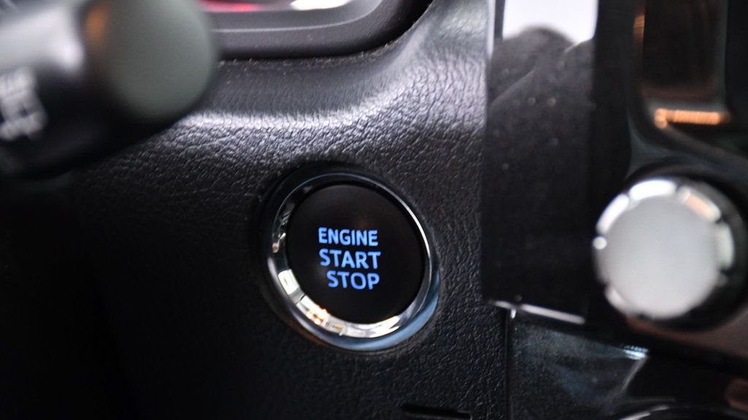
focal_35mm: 126
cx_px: 374
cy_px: 249
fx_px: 2499
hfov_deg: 17.0
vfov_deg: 9.6
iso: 2500
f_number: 5.3
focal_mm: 80
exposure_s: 1/25
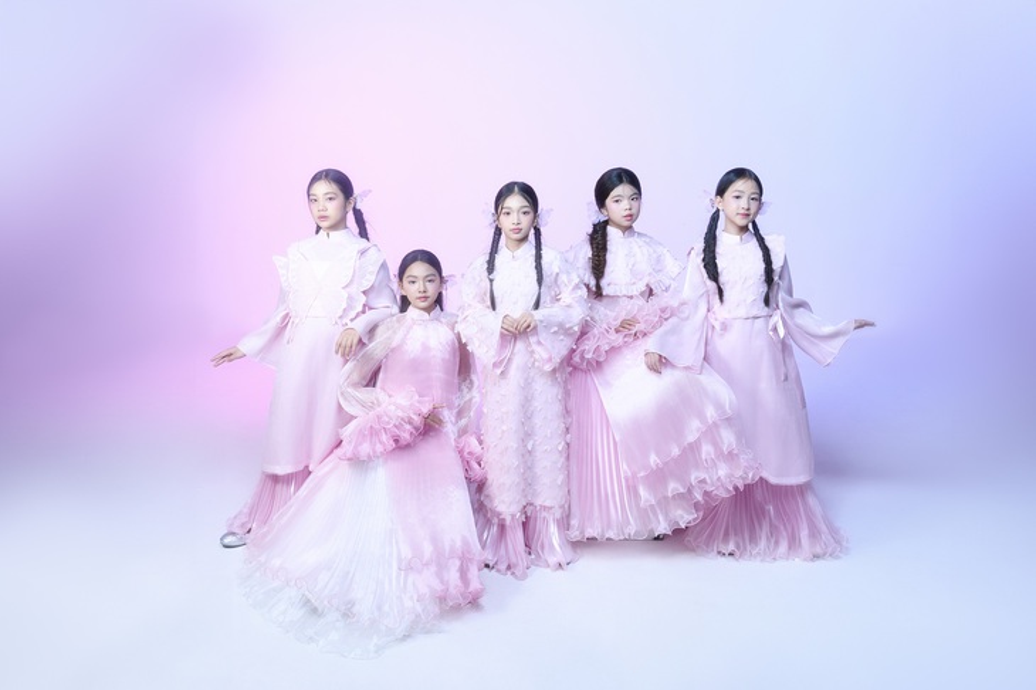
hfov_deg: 63.7
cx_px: 518
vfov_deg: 44.9
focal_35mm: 29
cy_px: 345
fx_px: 834
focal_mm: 29
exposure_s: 1/160
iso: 250
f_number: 6.3
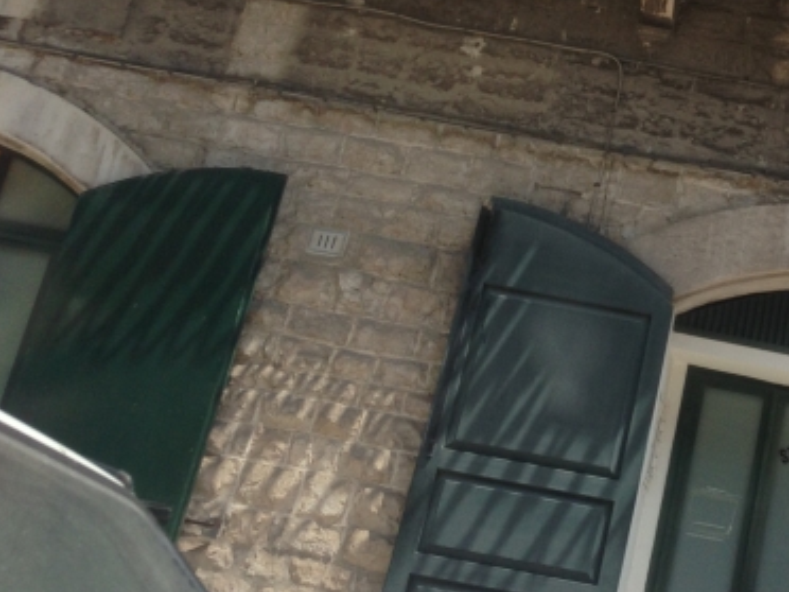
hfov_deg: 25.6
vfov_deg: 20.4
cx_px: 840
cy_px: 100
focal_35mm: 71
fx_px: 1618
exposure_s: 1/1043
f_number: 2.4
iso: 50
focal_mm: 4.12
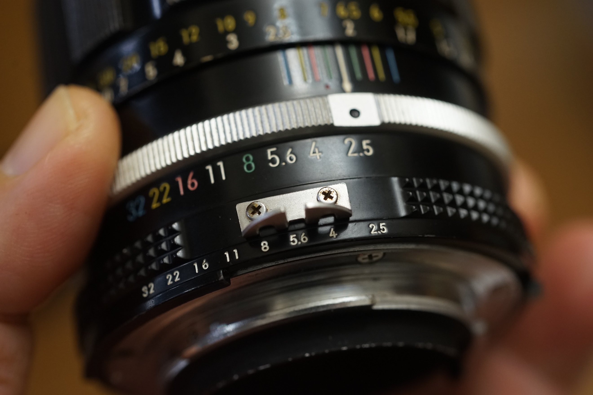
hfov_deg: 39.6
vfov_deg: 27.0
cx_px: 296
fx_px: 824
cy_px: 198
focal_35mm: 50
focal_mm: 50
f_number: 4
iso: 1600
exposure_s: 1/60
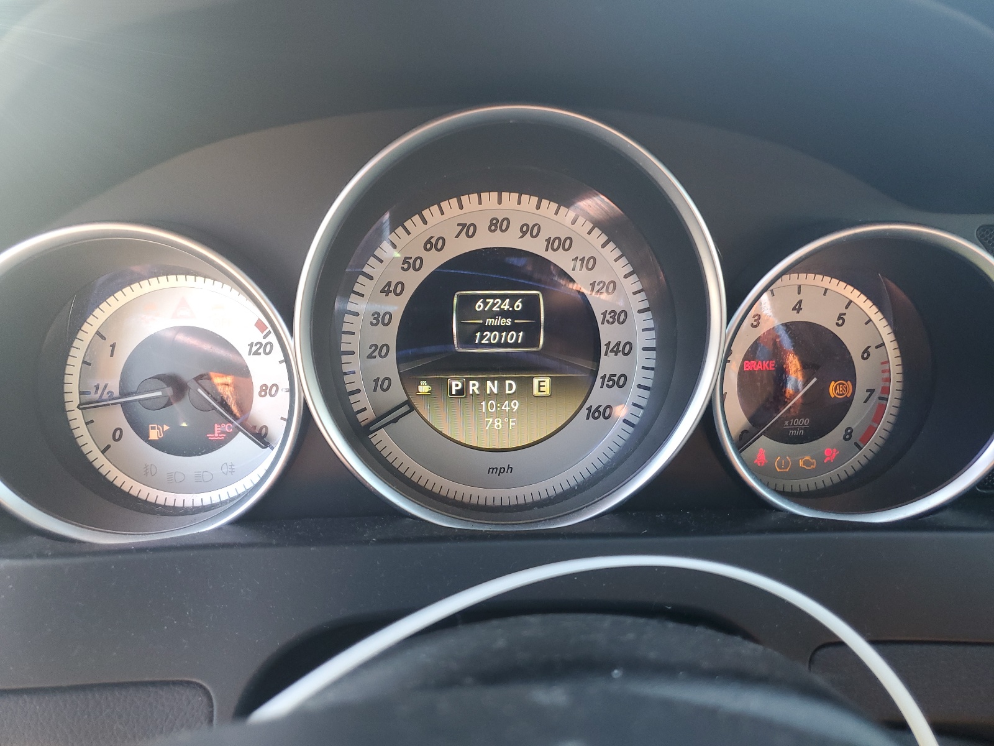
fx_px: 747
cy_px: 373
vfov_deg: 53.1
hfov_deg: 67.3
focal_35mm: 26
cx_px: 497
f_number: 1.5
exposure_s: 1/100
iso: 78
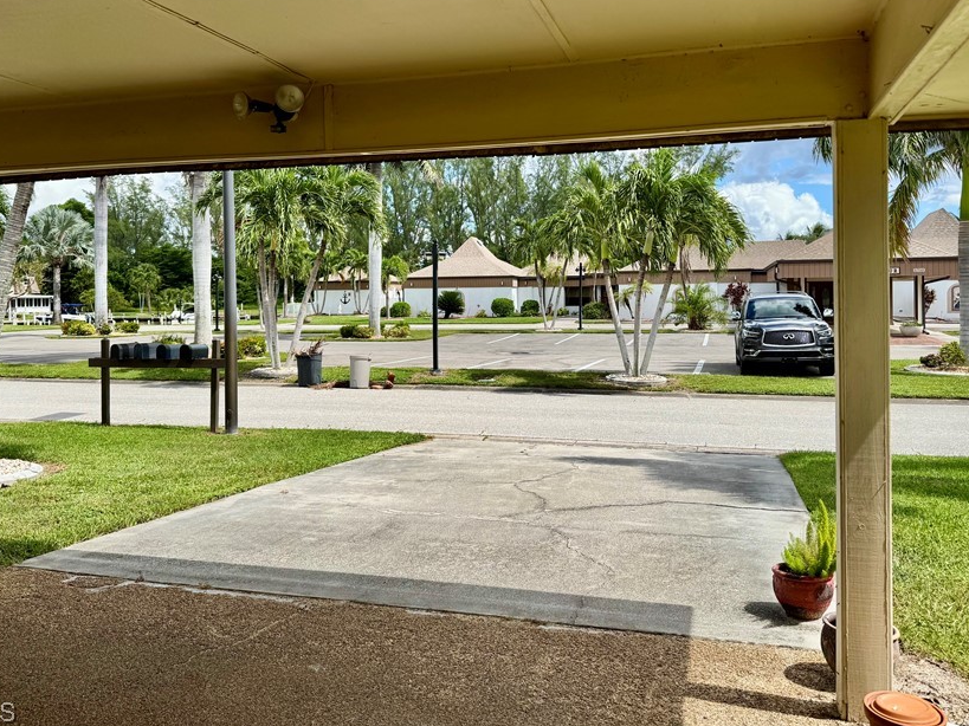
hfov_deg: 60.0
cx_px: 477
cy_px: 285
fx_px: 840
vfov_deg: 46.5
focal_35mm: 30
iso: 80
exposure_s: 1/3597
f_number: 1.78
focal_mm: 6.76
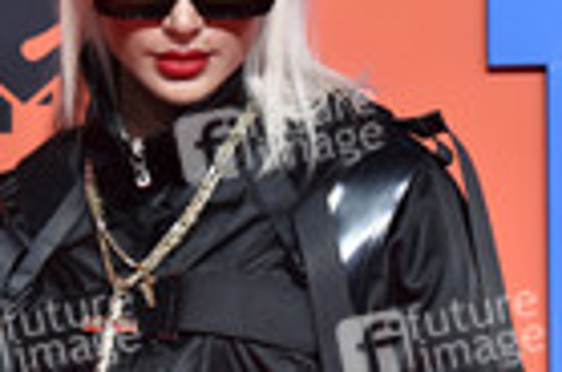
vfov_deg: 2.1
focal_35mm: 651
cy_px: 239
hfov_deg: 3.2
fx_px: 10140
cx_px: -71
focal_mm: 200
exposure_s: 1/250
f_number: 3.5
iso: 2000
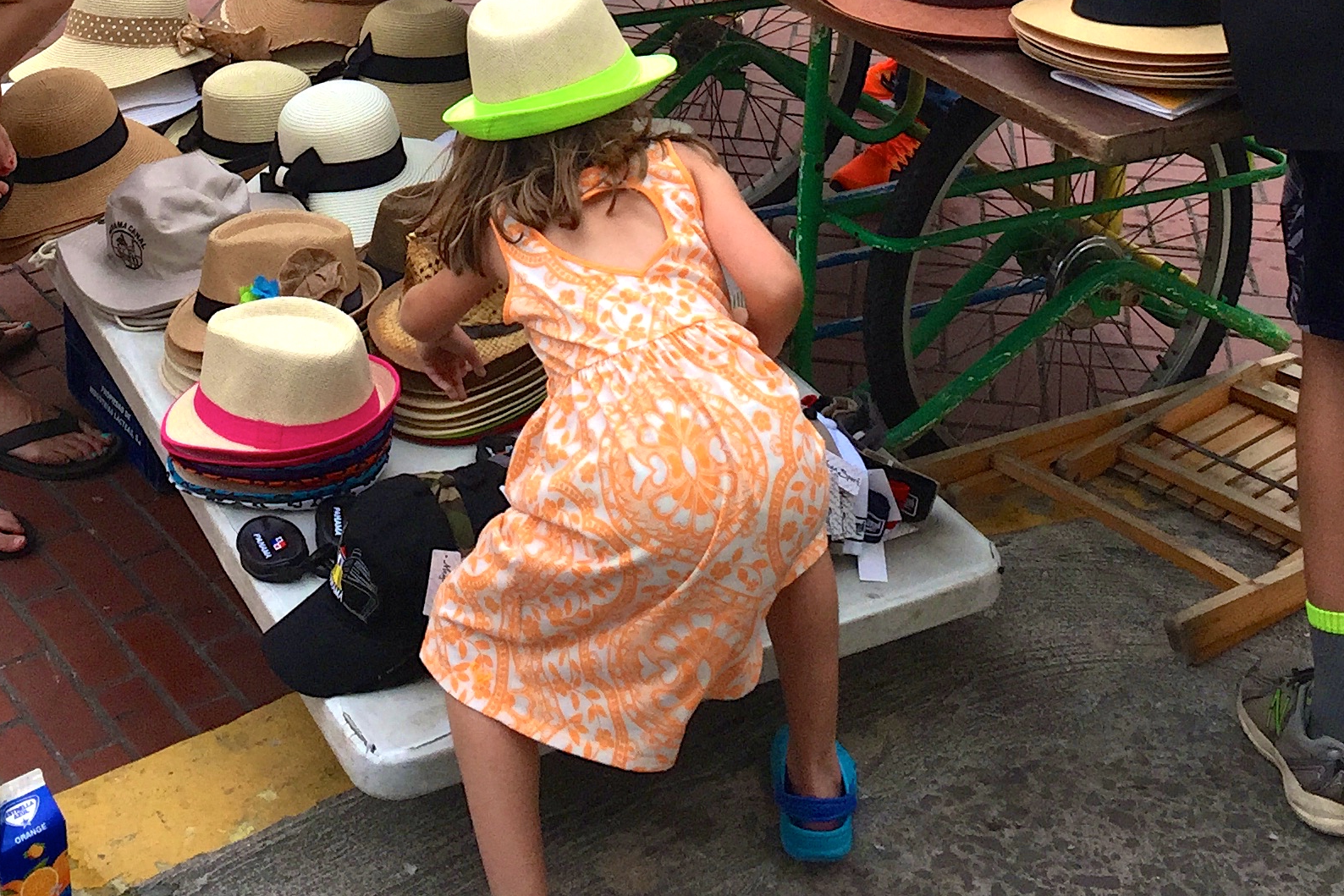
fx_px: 2315
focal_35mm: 62
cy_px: -255
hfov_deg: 32.3
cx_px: 565
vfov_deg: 20.2
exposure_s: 1/1883
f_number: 2.2
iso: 32
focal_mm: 4.15
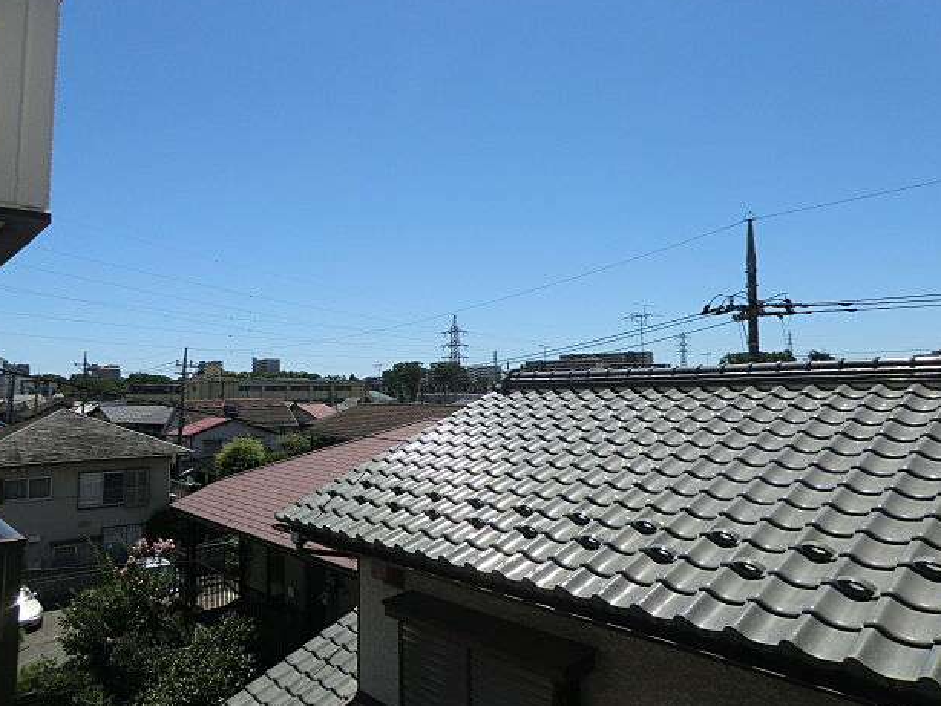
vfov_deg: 54.9
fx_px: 680
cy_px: 348
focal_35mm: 25
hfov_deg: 69.4
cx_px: 470
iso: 80
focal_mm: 4.3
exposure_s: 1/320
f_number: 7.5
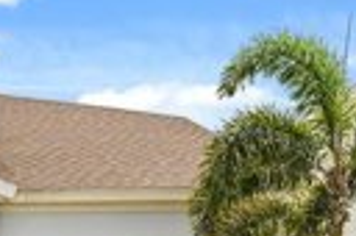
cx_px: -186
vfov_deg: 12.5
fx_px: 1077
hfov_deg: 16.9
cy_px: 203
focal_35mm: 109
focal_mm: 35
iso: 1000
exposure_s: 1/3200
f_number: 7.1
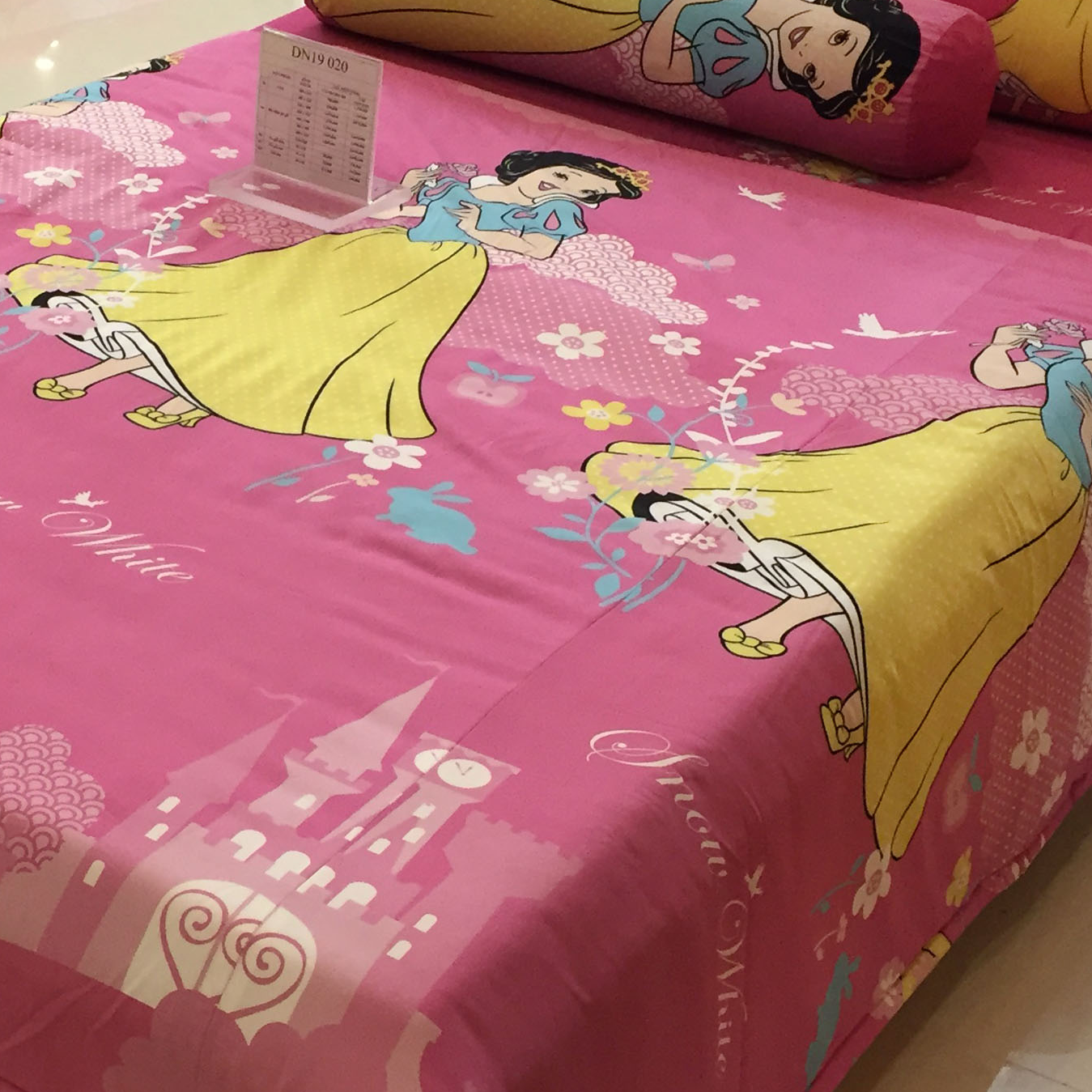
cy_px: 487
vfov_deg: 27.7
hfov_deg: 27.4
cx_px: 293
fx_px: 2213
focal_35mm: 62
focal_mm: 4.15
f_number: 2.2
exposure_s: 1/33
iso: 160
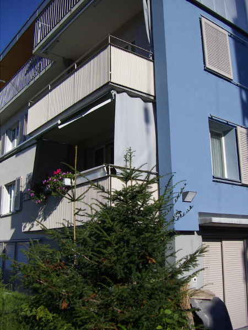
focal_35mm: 36
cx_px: 124
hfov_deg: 39.7
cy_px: 165
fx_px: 344
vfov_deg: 51.4
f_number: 6.7
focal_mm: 4.7
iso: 50
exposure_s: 1/320
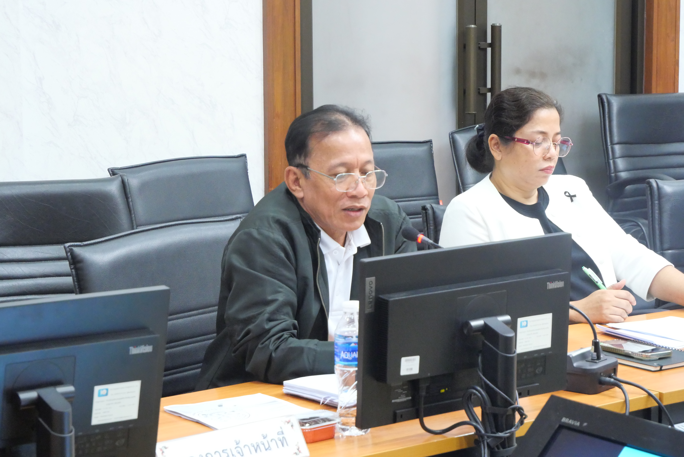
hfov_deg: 18.9
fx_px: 2053
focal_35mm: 108
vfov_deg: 12.7
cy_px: 228
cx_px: 342
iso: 3200
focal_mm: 52
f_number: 6.3
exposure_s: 1/20
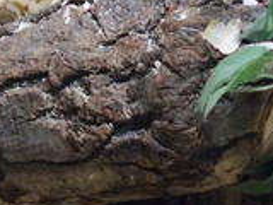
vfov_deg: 3.9
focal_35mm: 379
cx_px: 39
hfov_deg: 5.2
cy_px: 244
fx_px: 2989
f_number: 2.8
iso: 1250
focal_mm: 28.8
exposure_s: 1/30
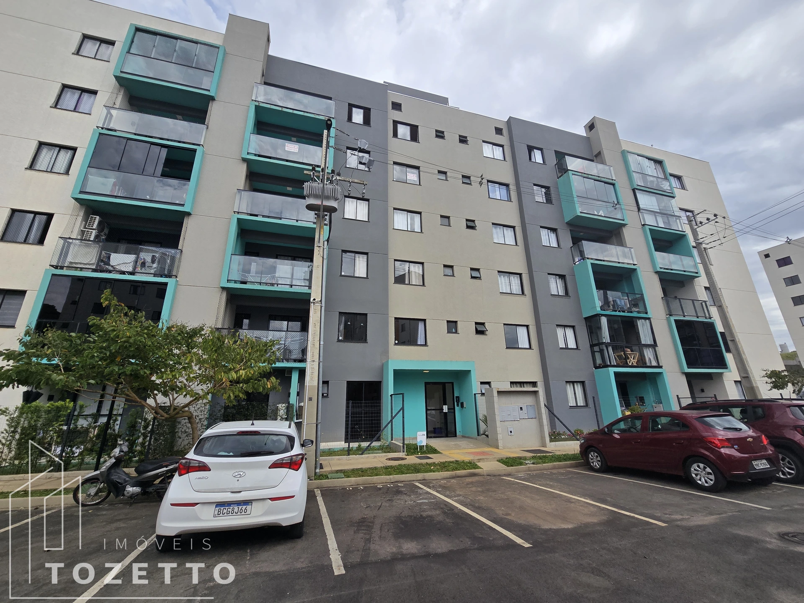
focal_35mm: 13
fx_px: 302
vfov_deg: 89.9
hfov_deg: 106.2
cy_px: 302
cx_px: 402
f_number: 2.2
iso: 50
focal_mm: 2.2
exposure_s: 1/2352
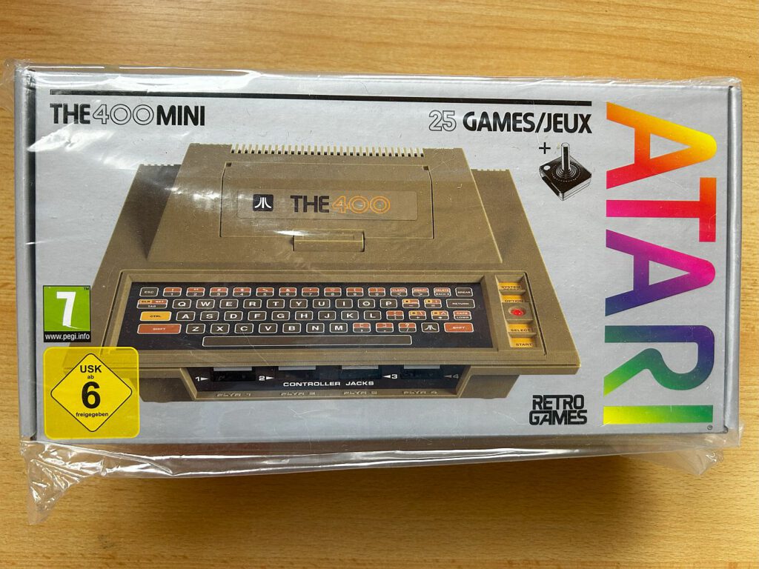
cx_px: 380
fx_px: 570
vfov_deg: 53.1
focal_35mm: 26
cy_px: 284
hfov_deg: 67.3
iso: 80
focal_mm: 5.7
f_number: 1.5
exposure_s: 1/121
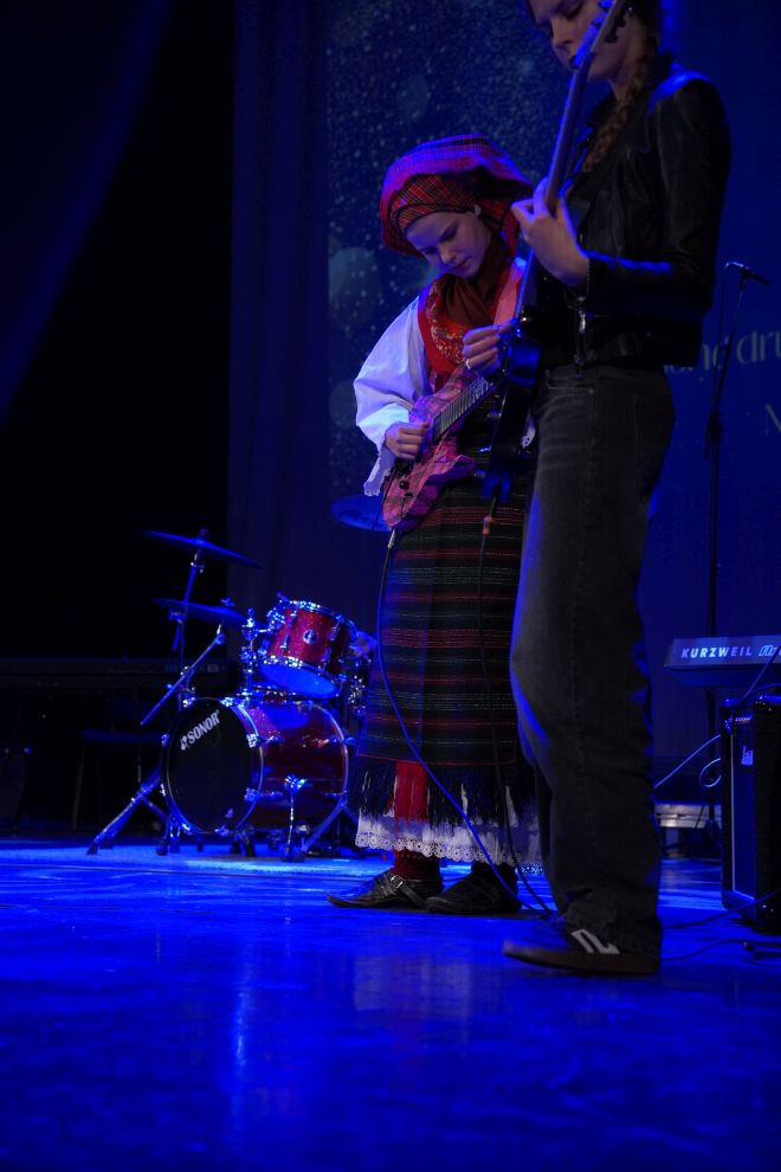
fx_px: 2440
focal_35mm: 75
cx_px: 390
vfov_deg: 27.0
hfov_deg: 18.2
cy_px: 586
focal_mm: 50
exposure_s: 1/160
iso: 1600
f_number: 3.5
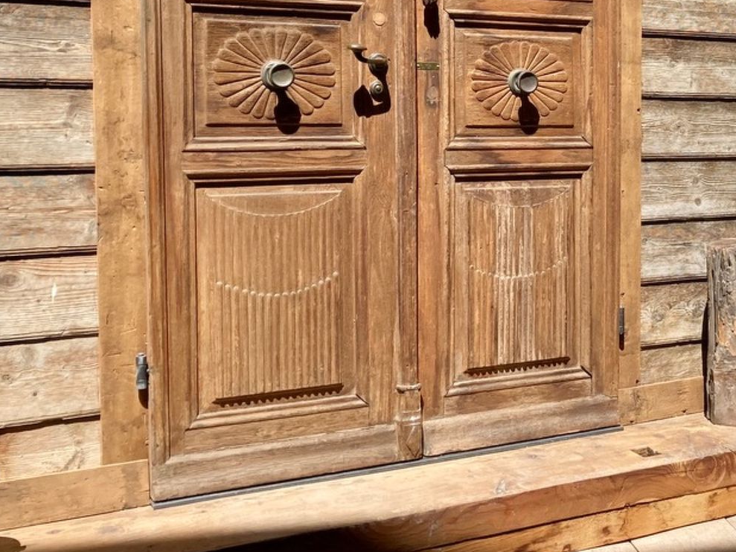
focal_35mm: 58
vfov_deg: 25.1
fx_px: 1233
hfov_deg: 31.1
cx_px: 712
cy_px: 181
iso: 20
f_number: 1.8
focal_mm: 3.99
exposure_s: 1/2558
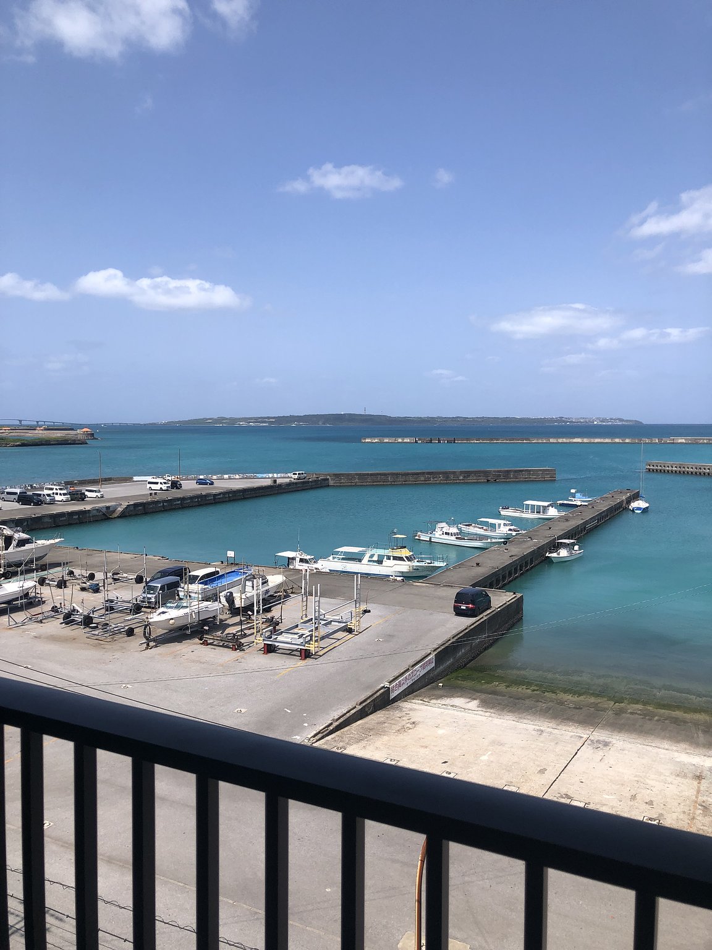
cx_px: 356
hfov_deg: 49.7
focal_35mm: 28
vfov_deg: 63.4
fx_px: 768
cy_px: 475
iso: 20
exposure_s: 1/2857
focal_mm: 4
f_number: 1.8
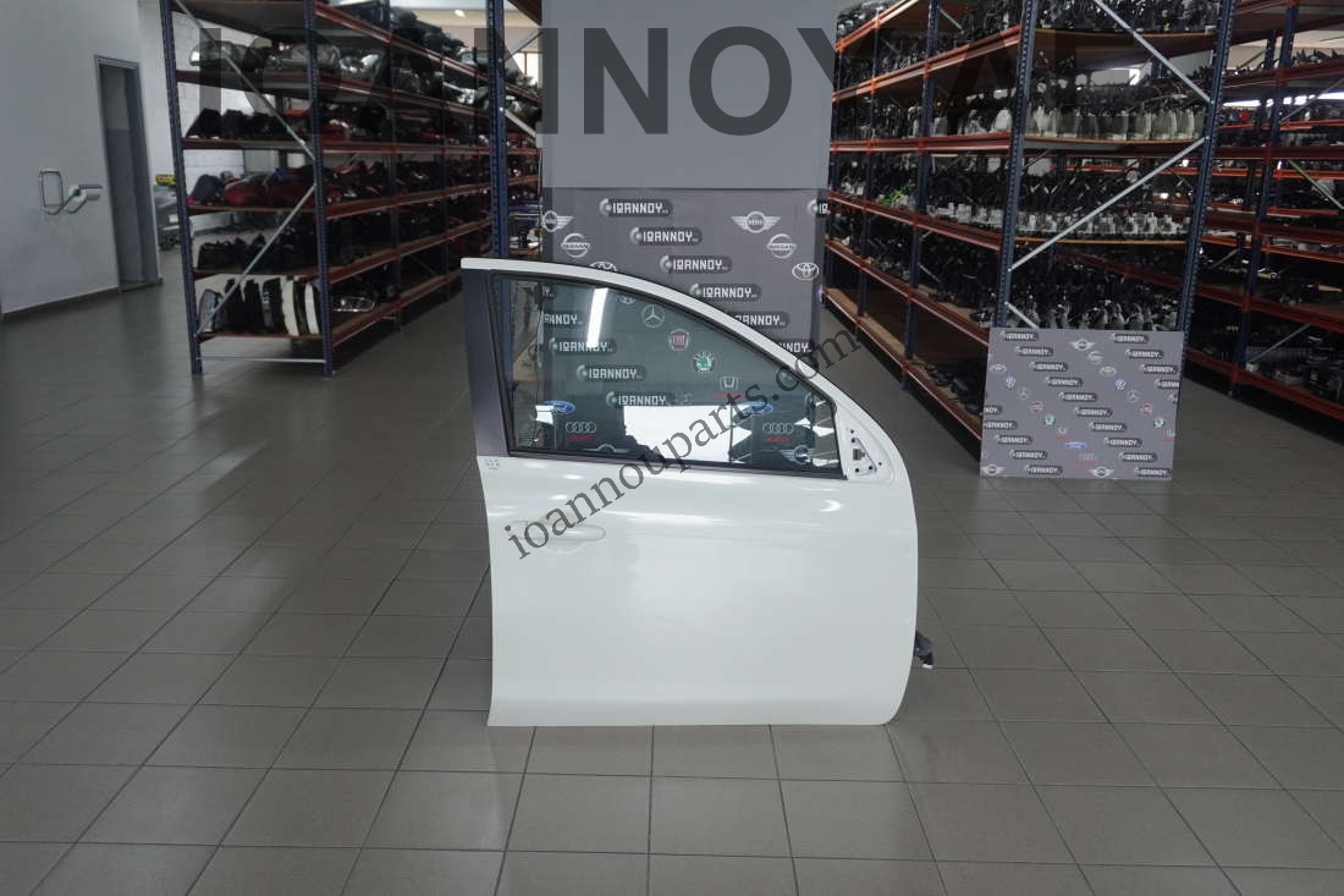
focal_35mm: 30
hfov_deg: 61.9
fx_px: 1120
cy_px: 448
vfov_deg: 43.6
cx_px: 672
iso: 800
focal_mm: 20
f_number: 4
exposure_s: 1/160
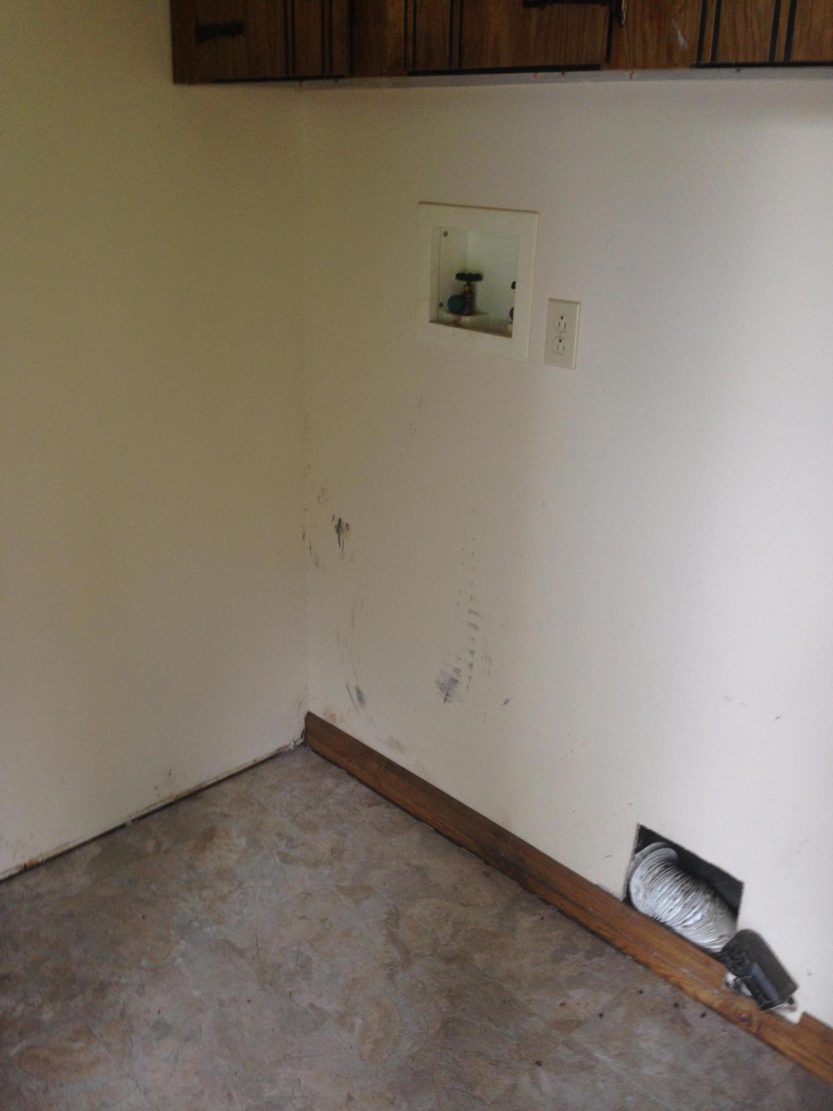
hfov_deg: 42.9
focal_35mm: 33
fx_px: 1059
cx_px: 416
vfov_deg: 55.4
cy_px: 556
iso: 80
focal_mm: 4.12
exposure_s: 1/20
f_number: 2.4
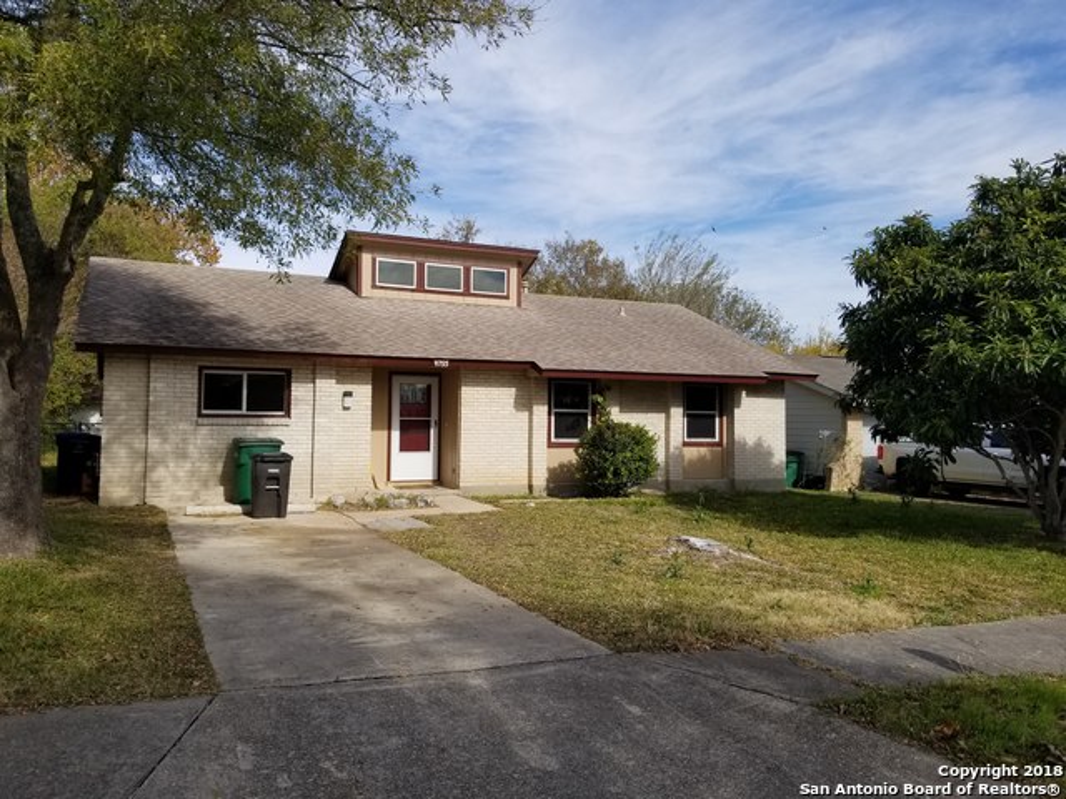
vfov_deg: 53.1
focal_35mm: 26
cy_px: 400
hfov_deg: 67.3
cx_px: 533
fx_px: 801
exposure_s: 1/2496
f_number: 1.7
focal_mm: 4.25
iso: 50
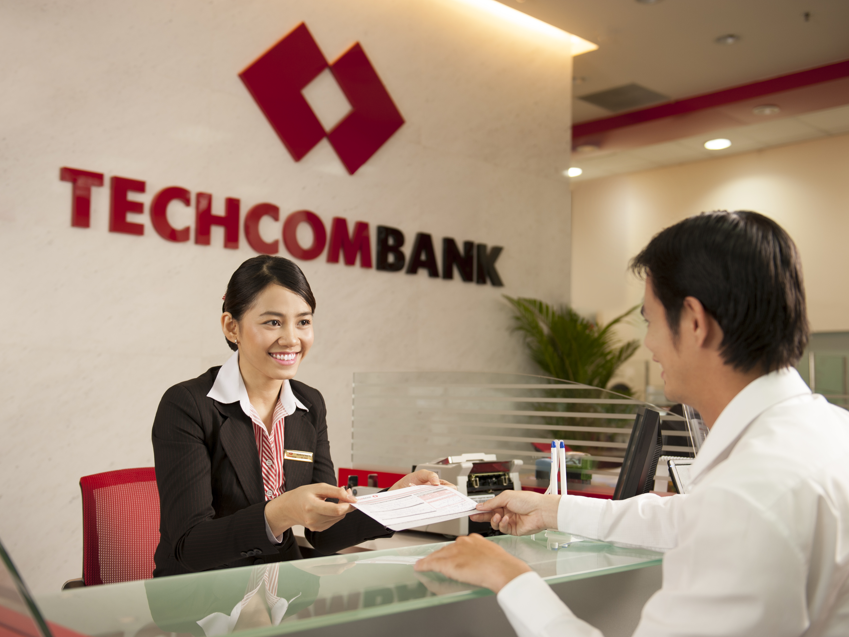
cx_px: 419
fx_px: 1030
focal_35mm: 42
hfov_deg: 44.8
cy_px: 324
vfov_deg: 34.3
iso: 200
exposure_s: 1/40
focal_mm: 38
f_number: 3.2
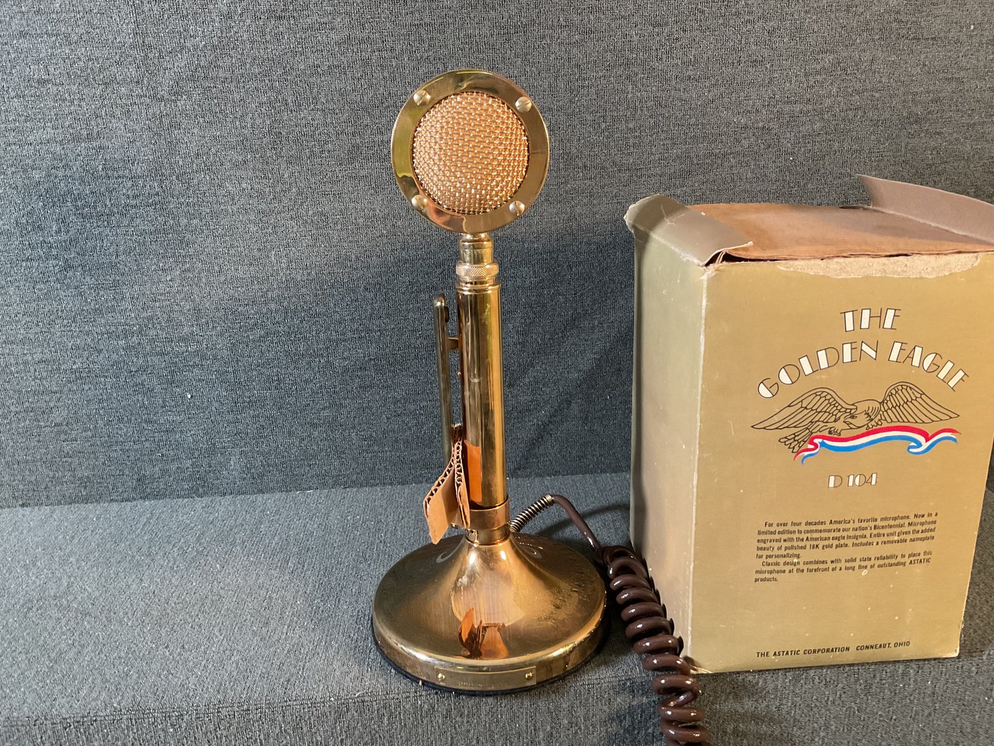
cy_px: 375
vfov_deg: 46.8
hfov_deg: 60.0
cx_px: 498
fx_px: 861
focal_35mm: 30
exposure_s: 1/60
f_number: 1.8
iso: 250
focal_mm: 3
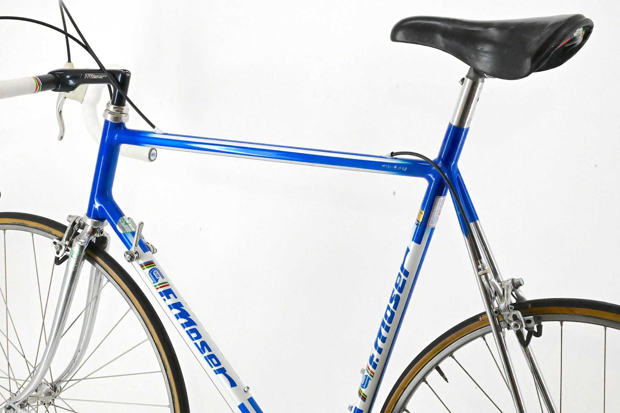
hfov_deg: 28.9
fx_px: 1205
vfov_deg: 19.4
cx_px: 310
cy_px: 206
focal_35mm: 70
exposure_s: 1/640
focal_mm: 70
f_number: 20
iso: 20000
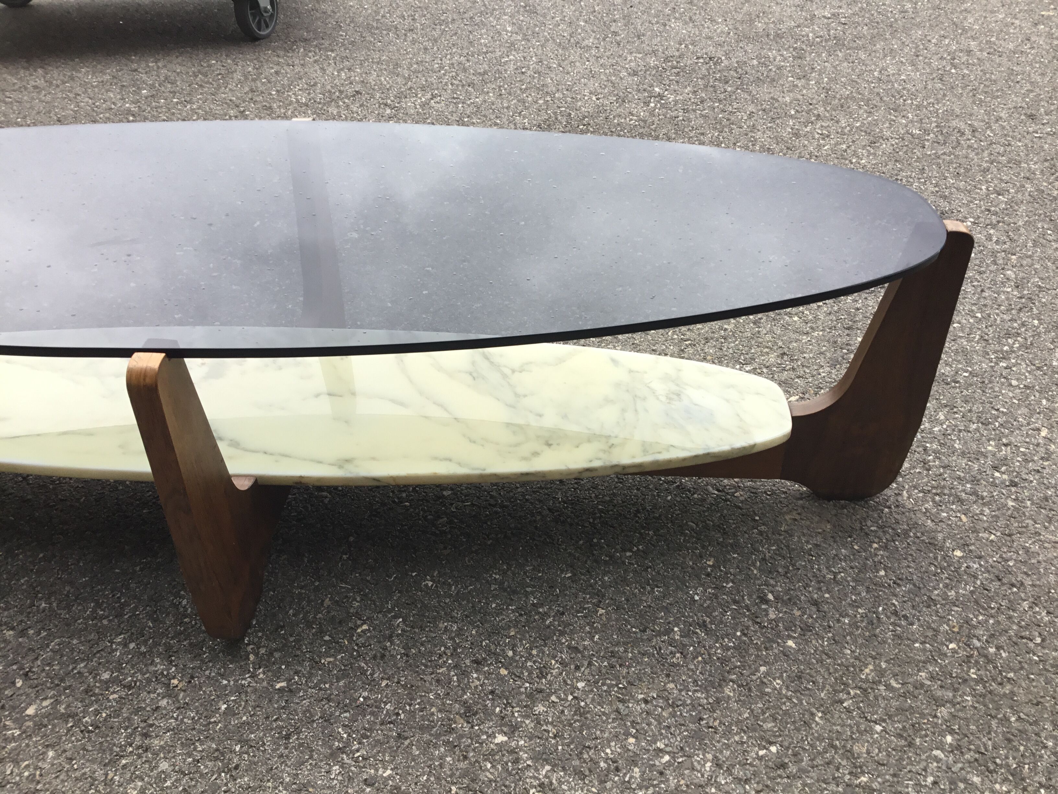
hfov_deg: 58.4
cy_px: 397
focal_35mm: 31
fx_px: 947
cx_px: 529
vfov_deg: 45.4
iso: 32
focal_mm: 3.3
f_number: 2.4
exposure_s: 1/100
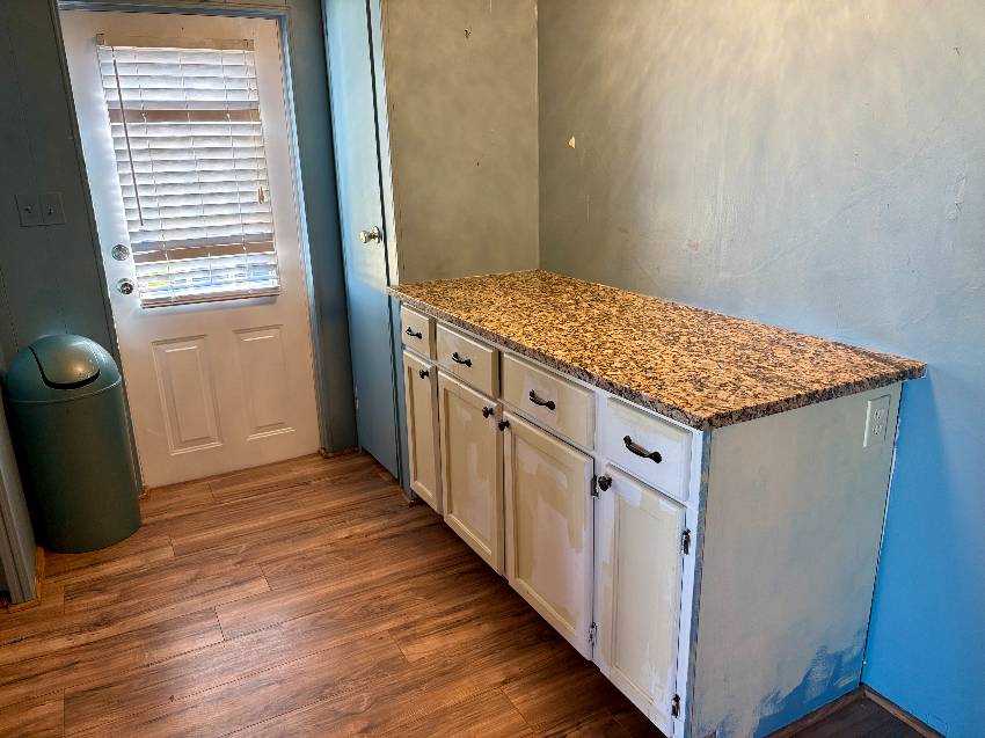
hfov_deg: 67.3
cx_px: 492
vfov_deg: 53.0
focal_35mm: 26
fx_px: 740
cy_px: 369
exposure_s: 1/120
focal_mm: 5.96
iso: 160
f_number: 1.6
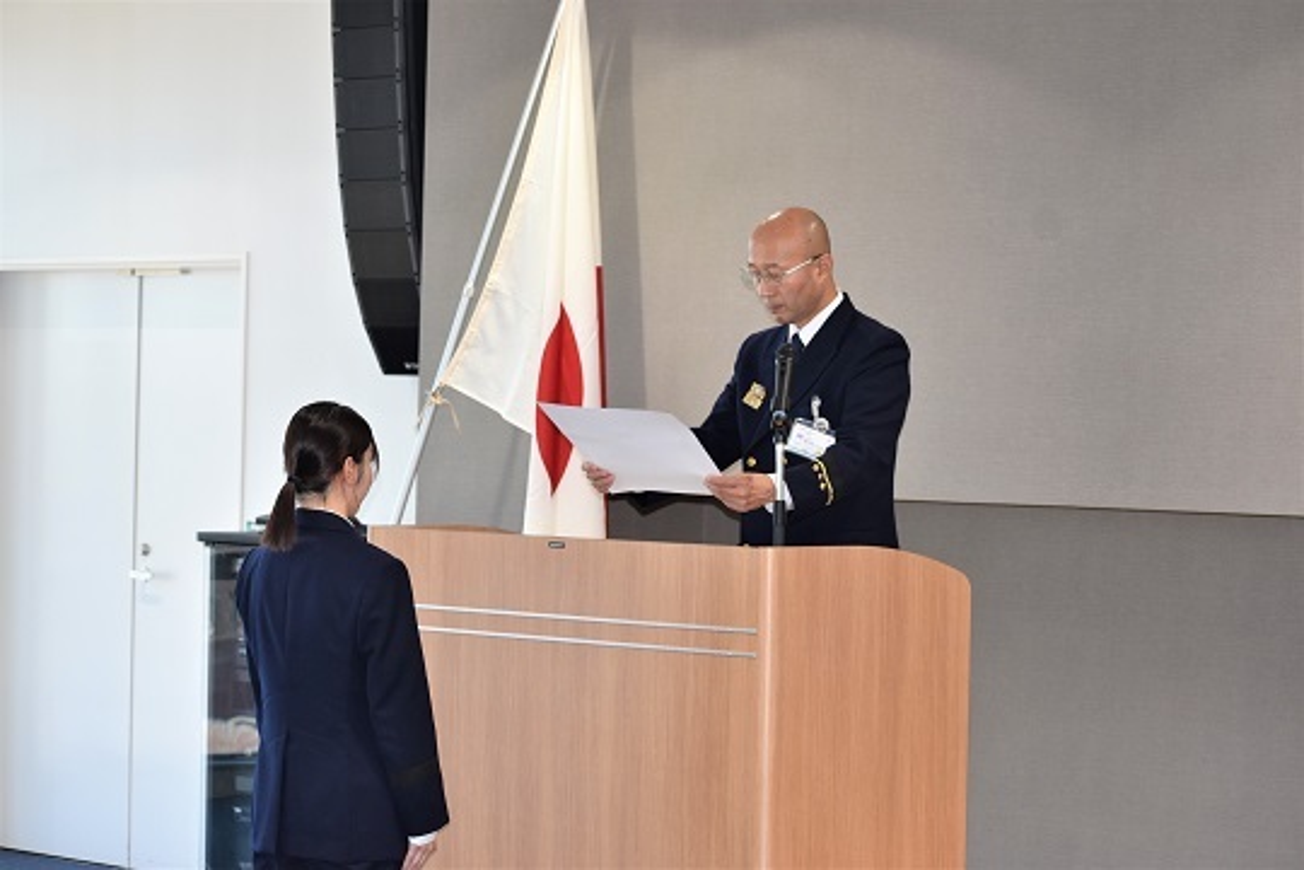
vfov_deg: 13.0
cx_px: 652
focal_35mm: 105
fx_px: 3803
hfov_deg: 19.5
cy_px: 435
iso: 640
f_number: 5.6
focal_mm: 70
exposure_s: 1/125
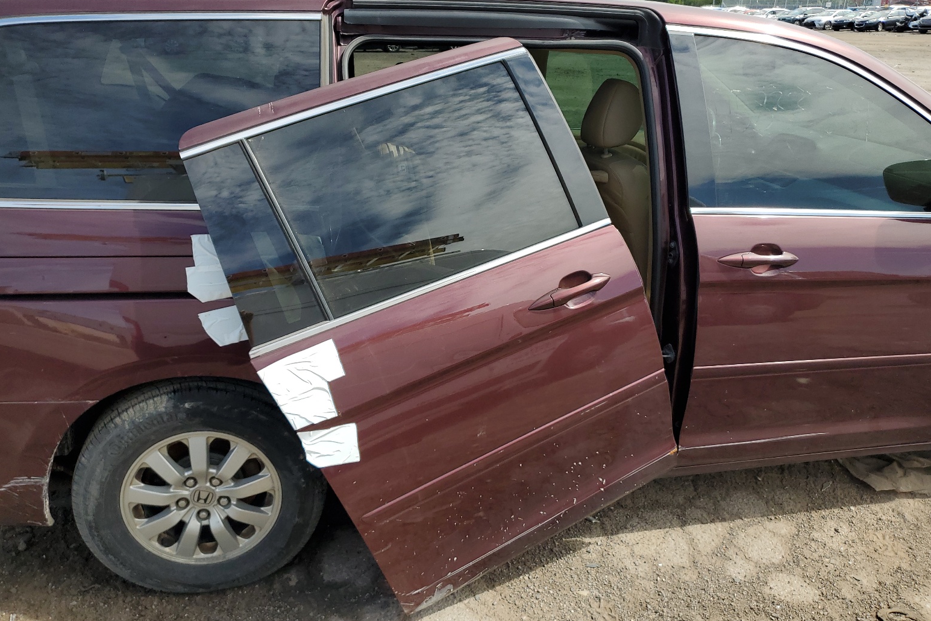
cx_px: 451
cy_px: 268
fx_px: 724
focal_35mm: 28
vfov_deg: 46.3
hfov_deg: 65.5
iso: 50
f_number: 1.5
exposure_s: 1/2000
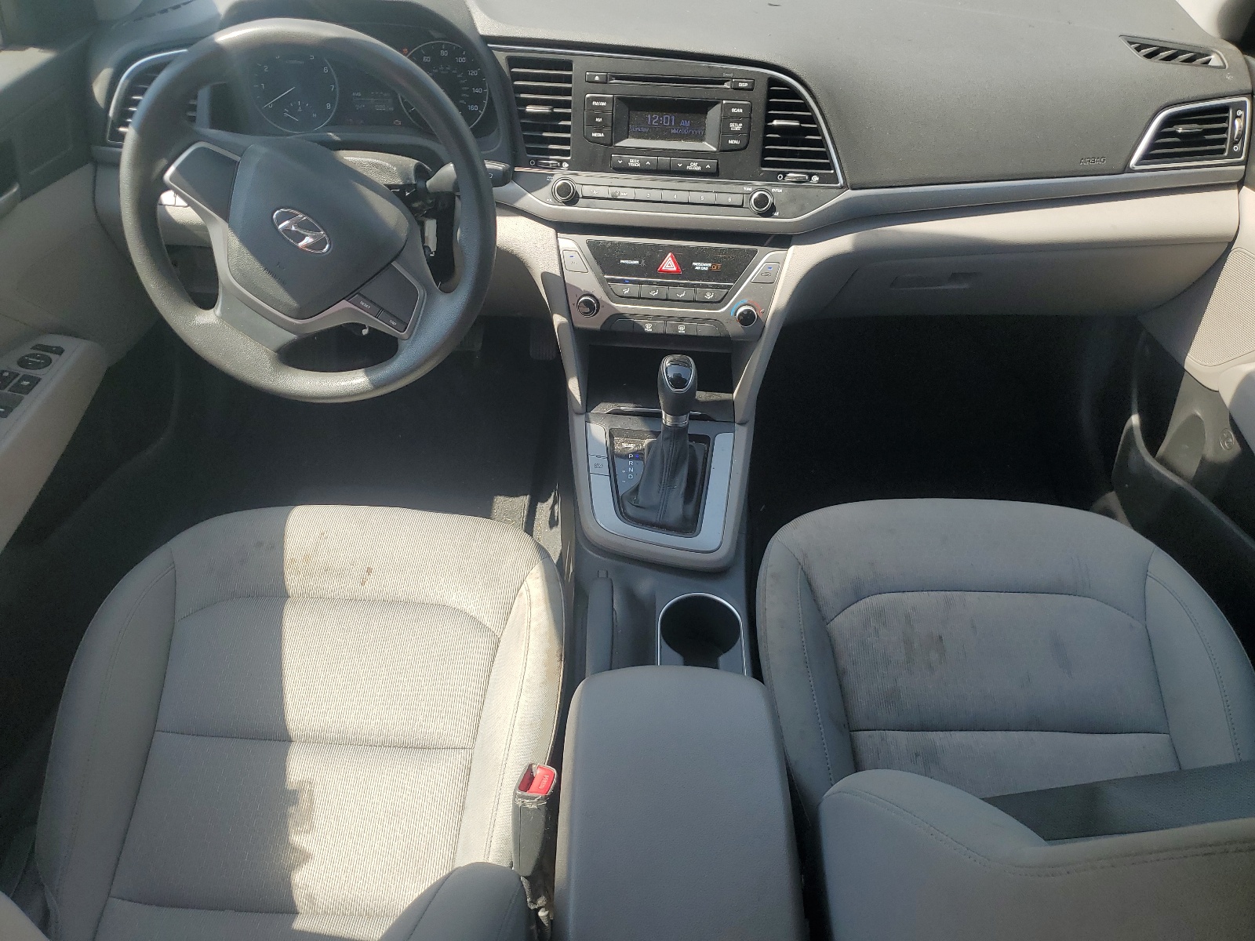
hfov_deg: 67.3
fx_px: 943
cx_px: 628
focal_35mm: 26
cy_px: 470
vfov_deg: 53.1
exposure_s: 1/625
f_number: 1.5
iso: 50
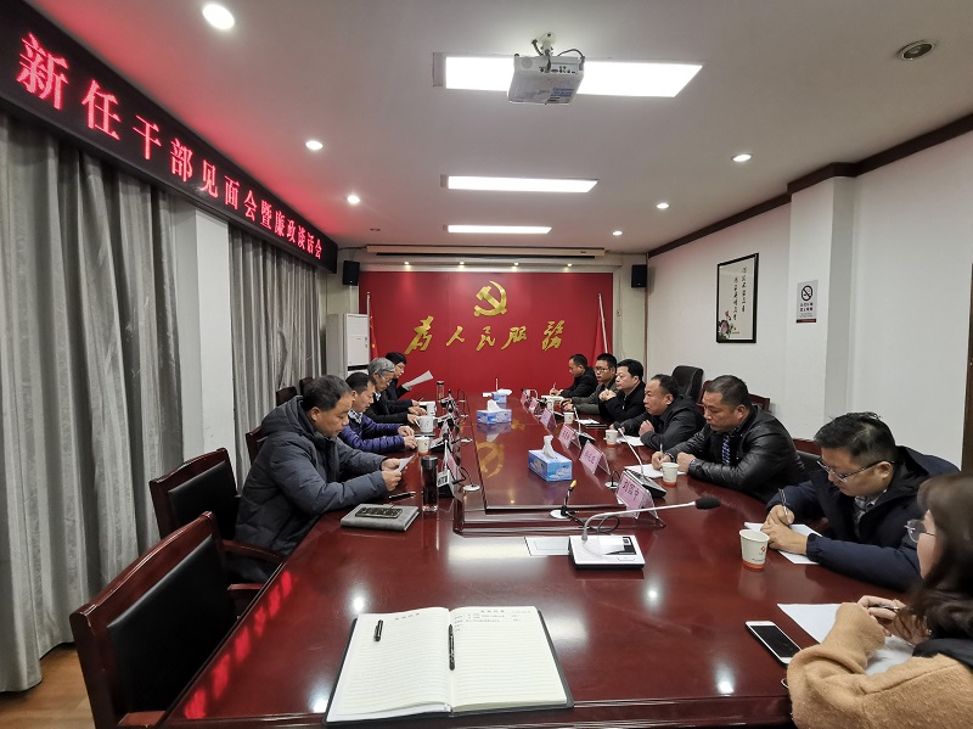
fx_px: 478
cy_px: 364
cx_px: 486
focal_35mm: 17
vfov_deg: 74.7
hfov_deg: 91.1
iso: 200
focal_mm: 2.26
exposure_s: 1/50
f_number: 2.2
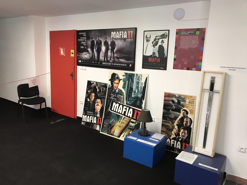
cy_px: 92
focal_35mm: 28
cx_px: 124
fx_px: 200
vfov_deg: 49.7
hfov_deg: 63.4
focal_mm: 3.99
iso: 40
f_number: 1.8
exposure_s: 1/17
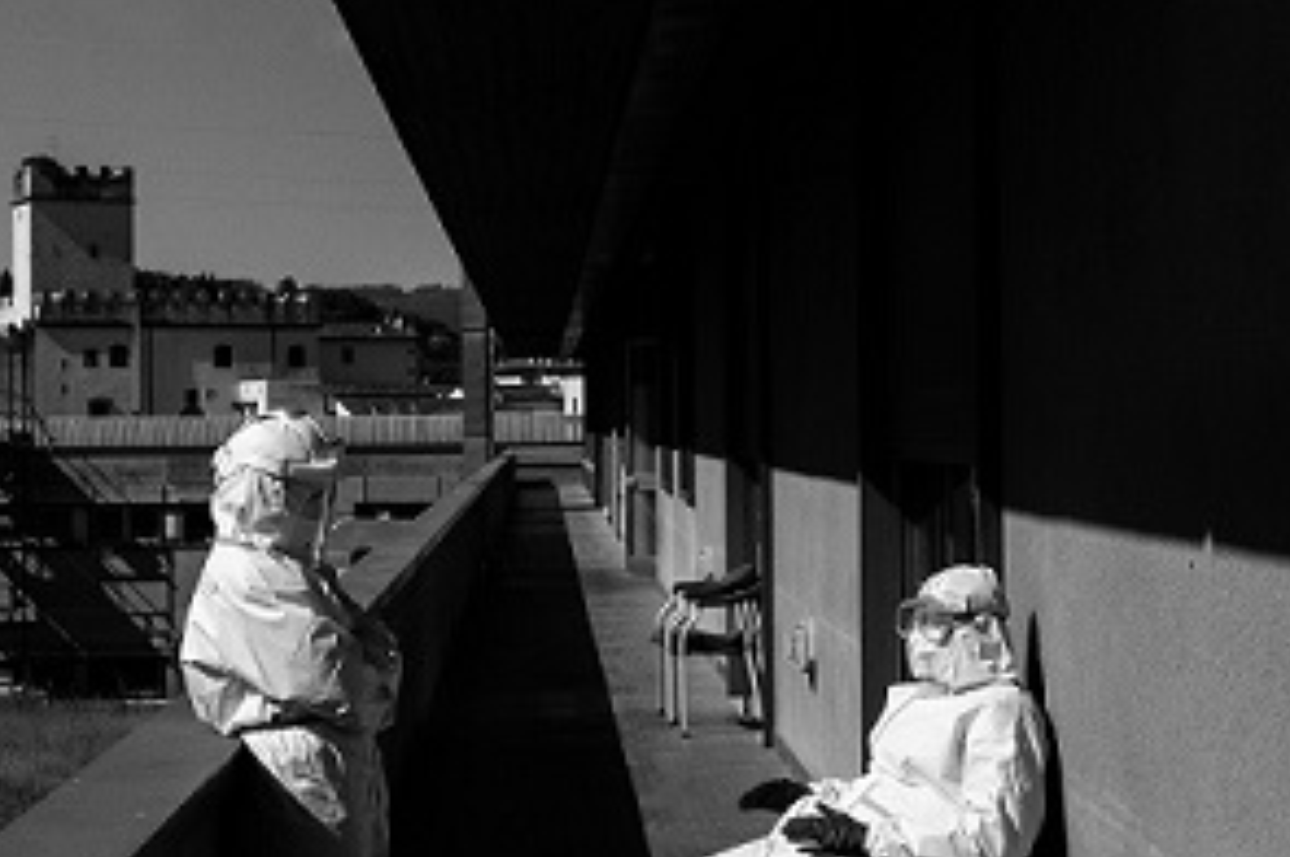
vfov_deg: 21.5
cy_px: 496
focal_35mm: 63
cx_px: 271
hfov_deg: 31.2
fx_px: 2255
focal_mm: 31
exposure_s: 1/4000
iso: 3200
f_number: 13
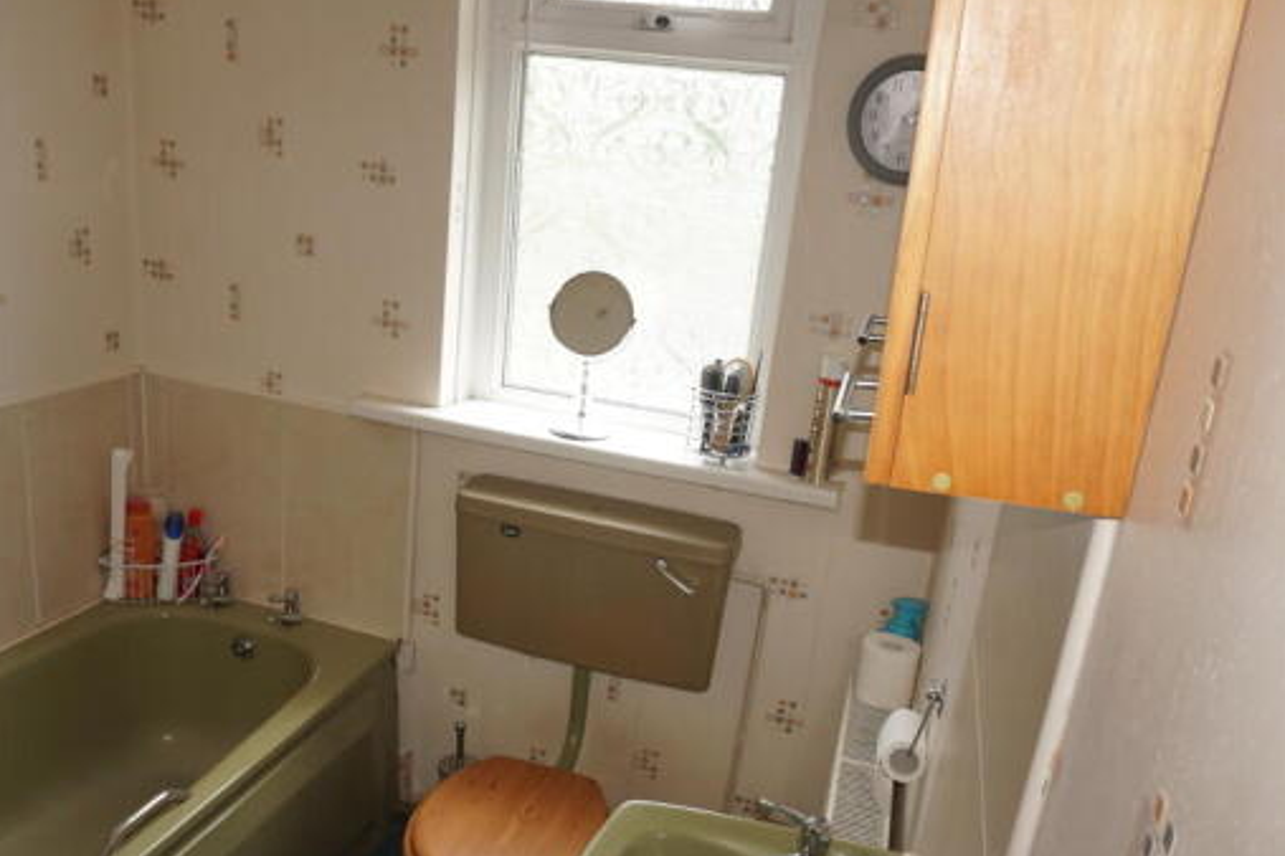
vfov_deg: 42.0
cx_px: 604
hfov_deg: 60.2
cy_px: 543
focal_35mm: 31
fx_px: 1106
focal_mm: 16
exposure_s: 1/60
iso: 100
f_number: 4.5
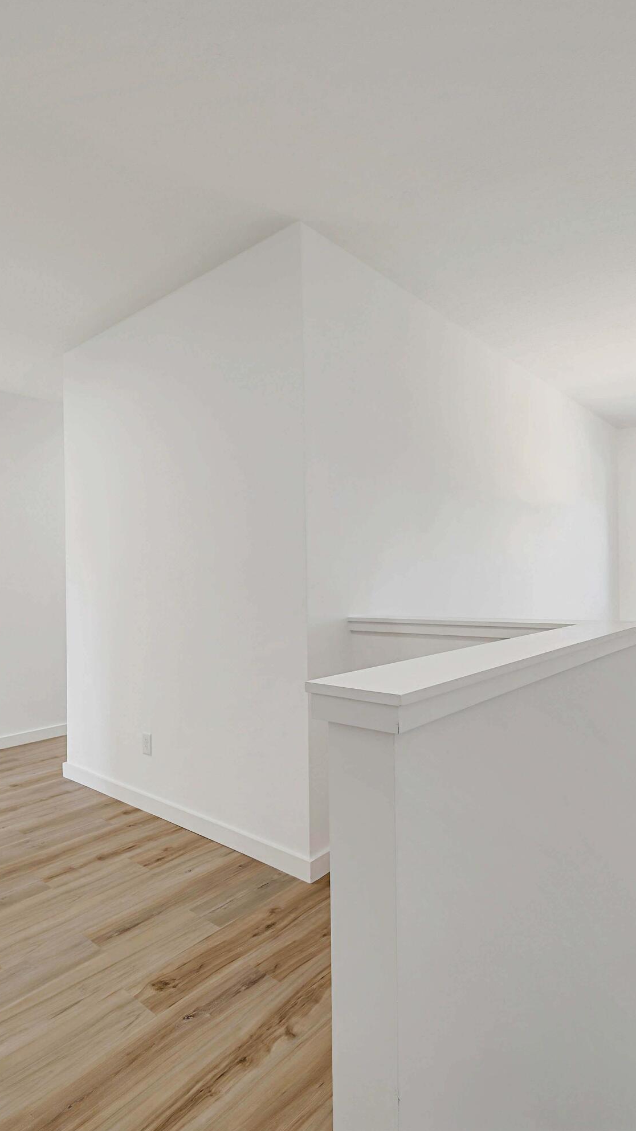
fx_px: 570
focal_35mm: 19
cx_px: 263
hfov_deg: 58.0
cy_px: 567
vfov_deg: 89.6
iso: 100
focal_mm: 12
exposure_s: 1/20
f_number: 5.6
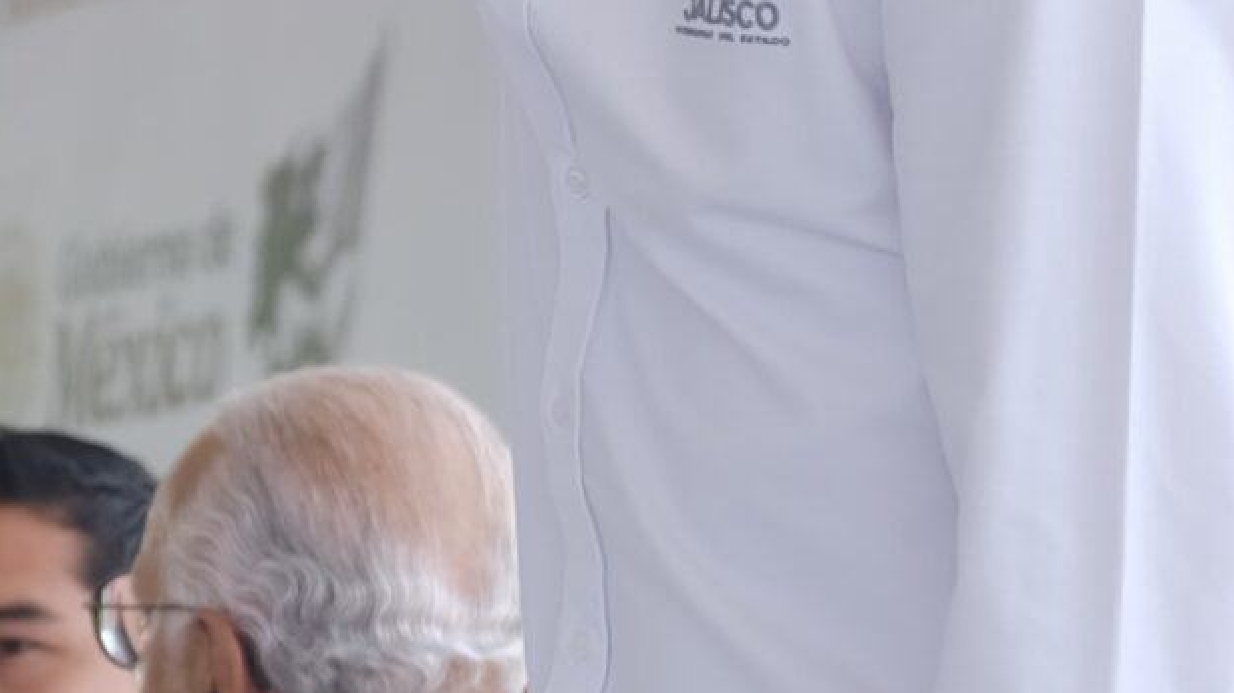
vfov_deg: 3.7
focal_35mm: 324
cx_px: -34
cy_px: 184
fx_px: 10599
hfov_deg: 6.6
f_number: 2.8
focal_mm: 50
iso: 200
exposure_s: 1/500
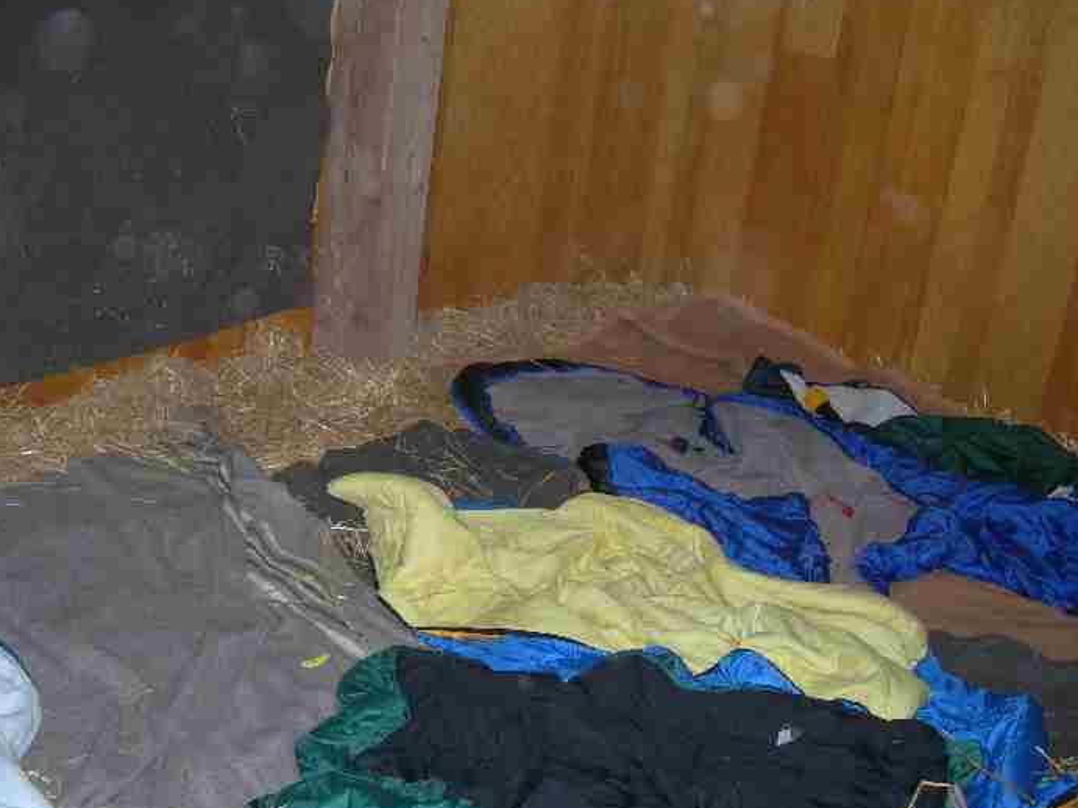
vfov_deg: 32.8
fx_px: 1370
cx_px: 543
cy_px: 451
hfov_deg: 43.0
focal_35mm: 44
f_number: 2.8
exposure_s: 1/60.1
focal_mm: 7.8
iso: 136
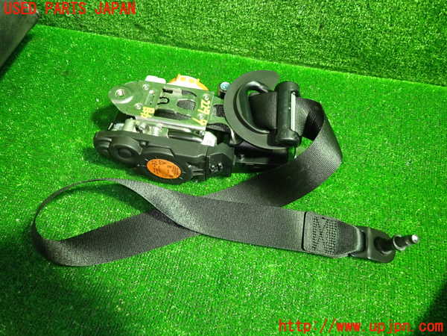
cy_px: 168
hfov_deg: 69.4
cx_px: 224
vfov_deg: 54.9
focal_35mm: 25
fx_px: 323
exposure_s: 1/30
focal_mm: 4.5
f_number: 2
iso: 500
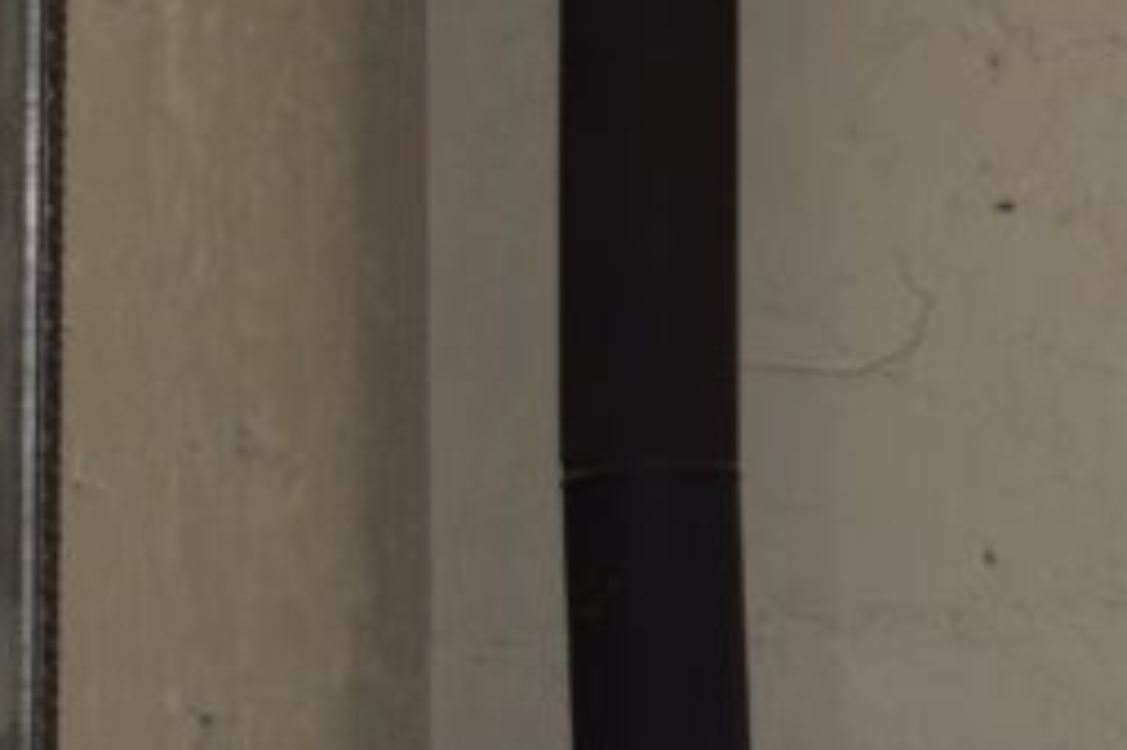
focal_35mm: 212
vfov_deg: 6.5
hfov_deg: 9.2
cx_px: 2063
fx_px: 6633
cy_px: 300
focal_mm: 35
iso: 400
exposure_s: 1/125
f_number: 5.6
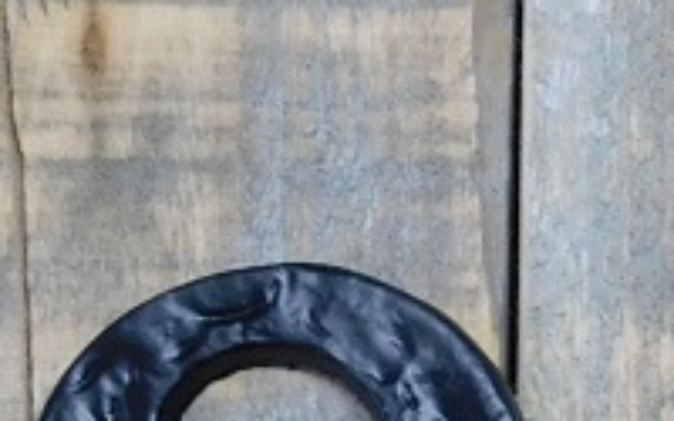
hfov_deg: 6.6
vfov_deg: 4.1
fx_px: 5731
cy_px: 1105
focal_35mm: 312
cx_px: 1284
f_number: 3.8
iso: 180
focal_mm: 9
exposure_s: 1/30
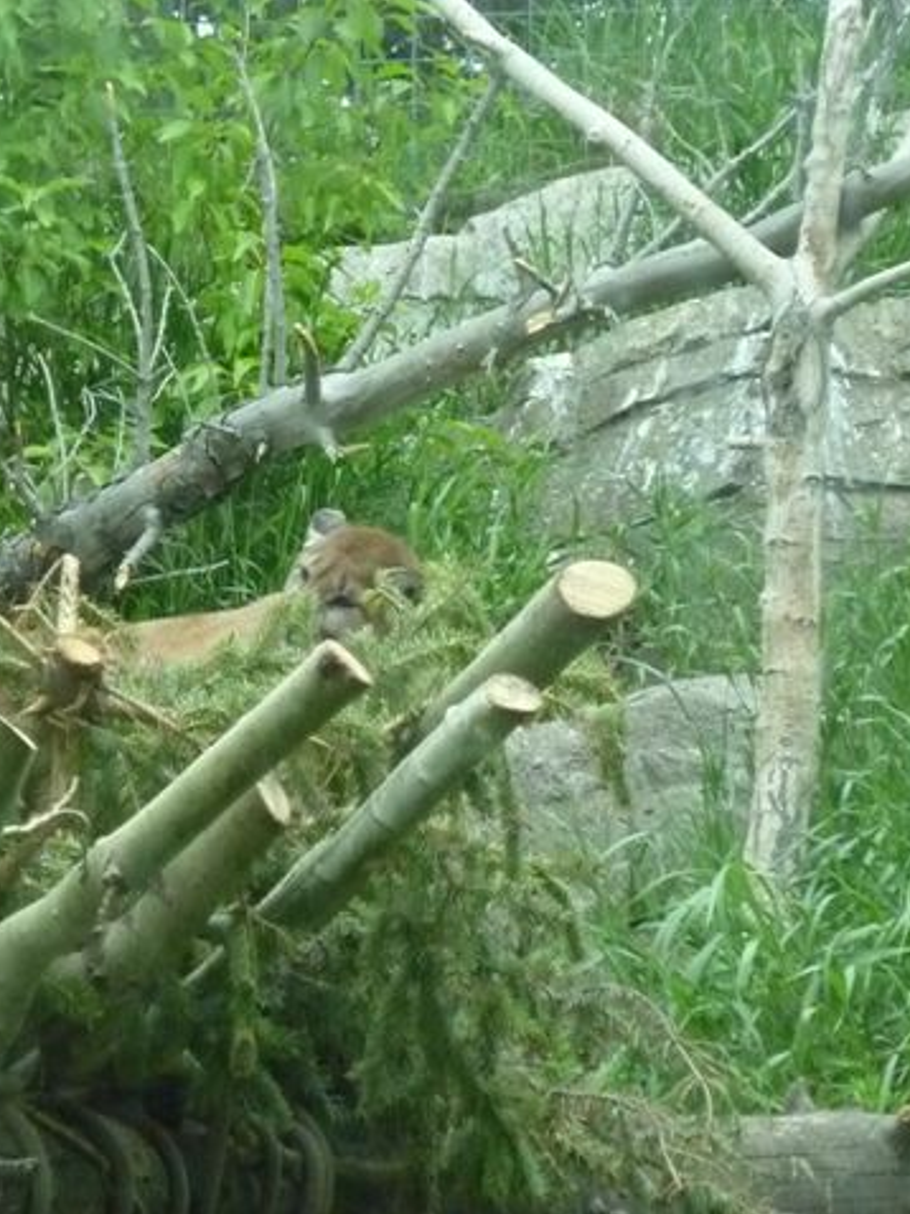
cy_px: 607
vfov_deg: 7.4
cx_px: 285
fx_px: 9402
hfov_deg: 5.5
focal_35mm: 268
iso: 1600
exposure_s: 1/500
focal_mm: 36
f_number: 5.9
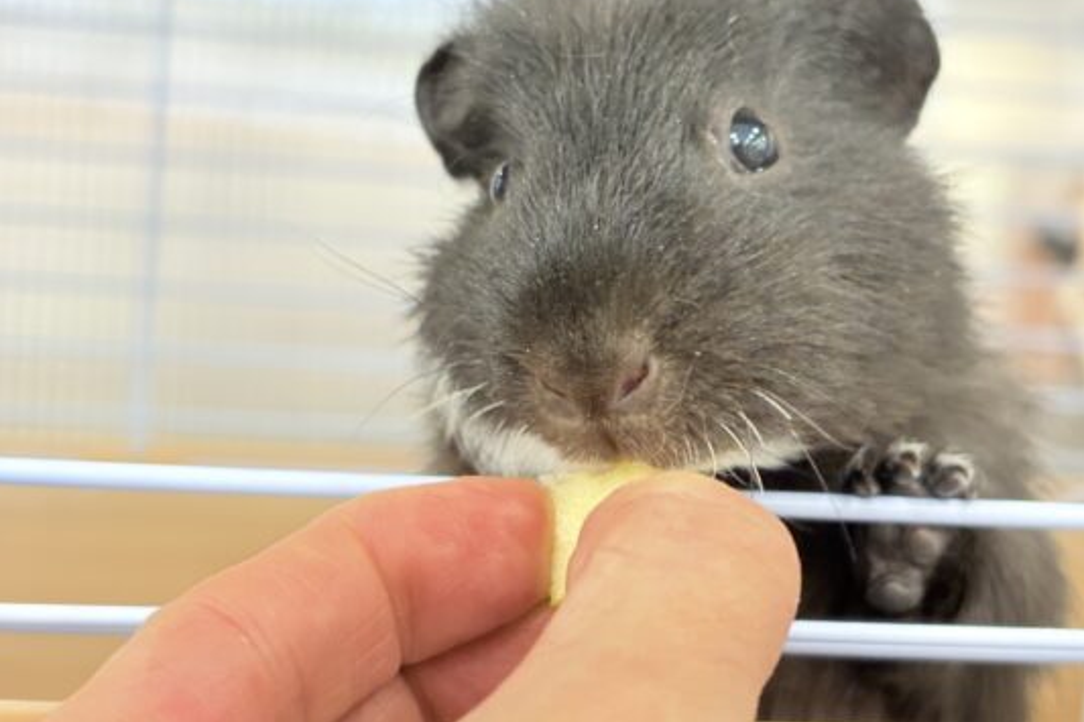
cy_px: 303
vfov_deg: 20.9
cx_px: 600
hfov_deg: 30.9
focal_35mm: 65
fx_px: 1957
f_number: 1.6
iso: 125
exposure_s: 1/50
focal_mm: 5.96
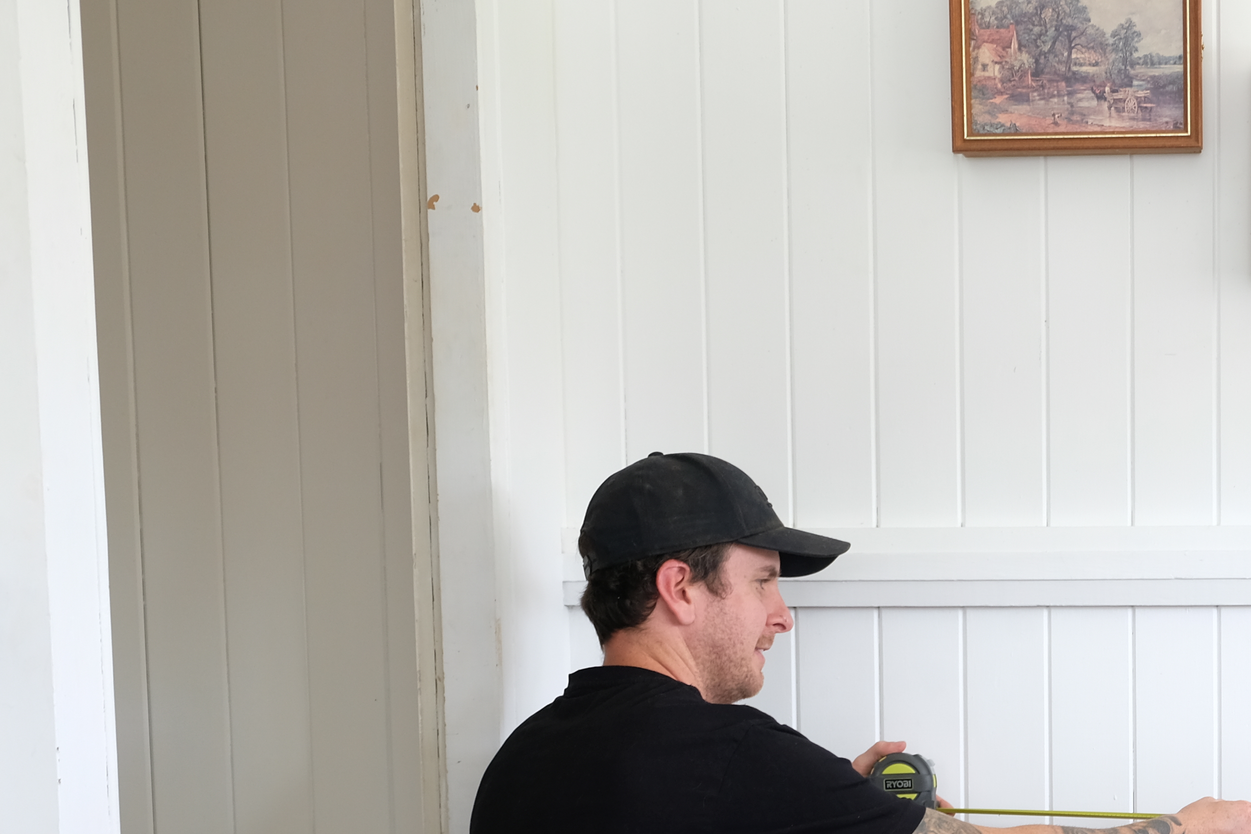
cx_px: 1173
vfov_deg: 18.9
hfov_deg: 27.6
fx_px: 2432
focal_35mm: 70
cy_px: 838
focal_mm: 21.4
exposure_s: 1/40
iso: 200
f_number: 3.2
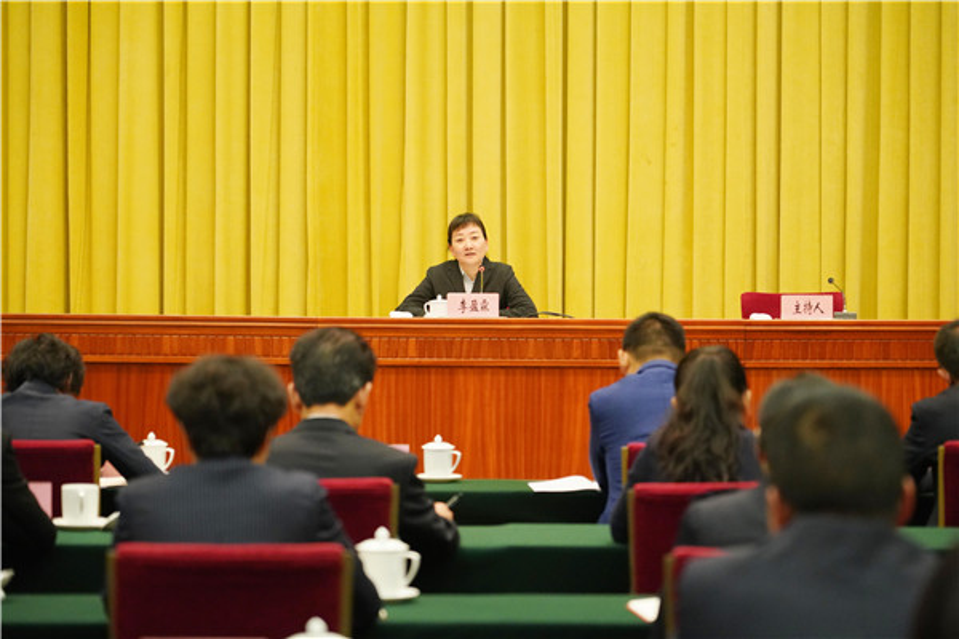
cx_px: 480
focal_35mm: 105
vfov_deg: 13.0
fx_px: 2797
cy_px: 320
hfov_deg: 19.5
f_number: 4
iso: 6400
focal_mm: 105
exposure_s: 1/125
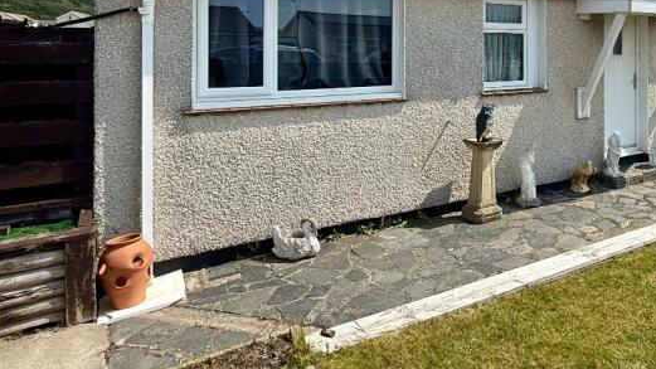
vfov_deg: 36.8
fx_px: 522
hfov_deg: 60.3
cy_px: 47
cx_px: 502
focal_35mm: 30
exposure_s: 1/2841
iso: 50
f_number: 2.2
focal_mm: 2.22
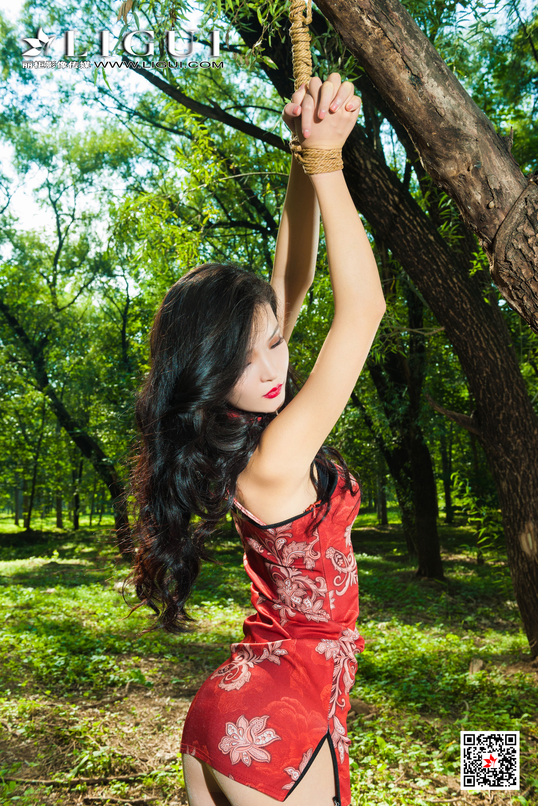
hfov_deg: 38.9
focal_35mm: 34
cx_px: 269
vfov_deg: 55.8
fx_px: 762
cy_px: 403
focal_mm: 34
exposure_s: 1/125
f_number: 9
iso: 250
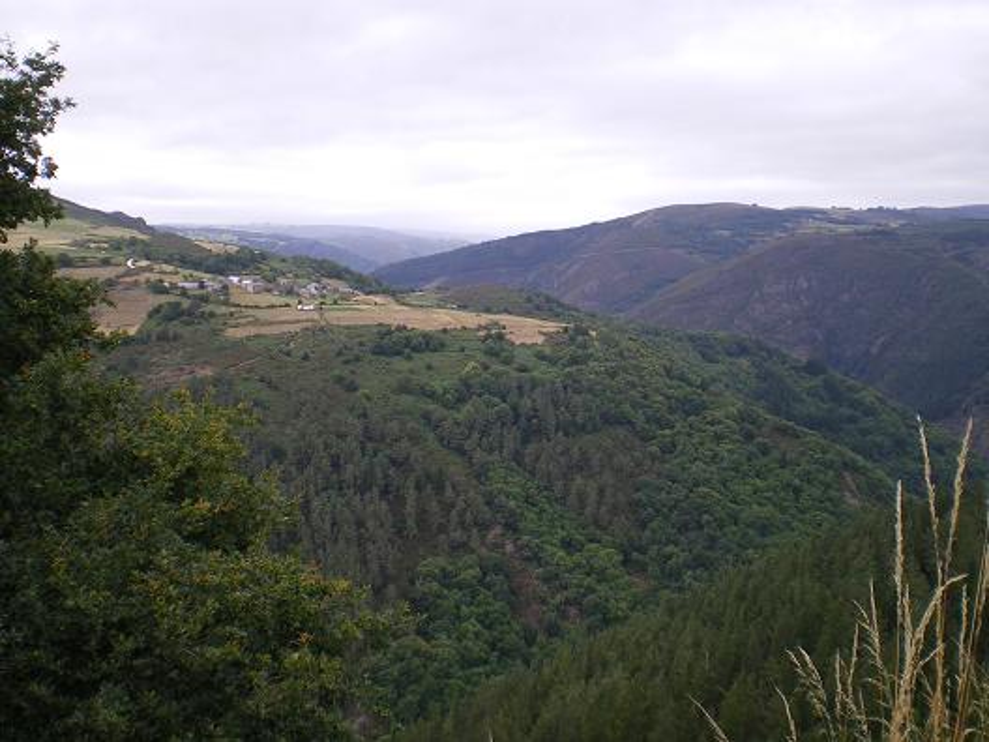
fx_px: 1086
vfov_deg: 37.7
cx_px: 494
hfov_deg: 49.0
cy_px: 371
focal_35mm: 38
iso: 64
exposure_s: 1/100
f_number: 4.6
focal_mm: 6.3
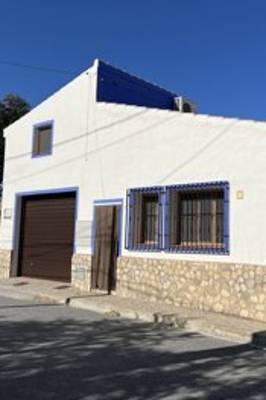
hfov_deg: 35.2
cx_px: 195
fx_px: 411
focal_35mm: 37
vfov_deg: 51.9
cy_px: 198
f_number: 1.6
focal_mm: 5.1
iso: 50
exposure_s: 1/9901
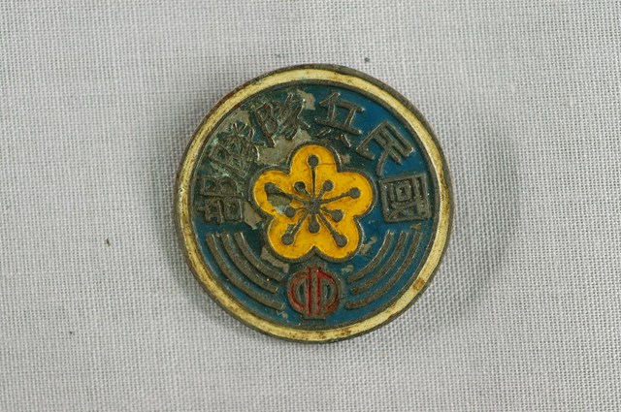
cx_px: 310
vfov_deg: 15.1
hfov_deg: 22.6
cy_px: 206
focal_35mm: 90
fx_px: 1551
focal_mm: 60
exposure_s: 1/15
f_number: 7.1
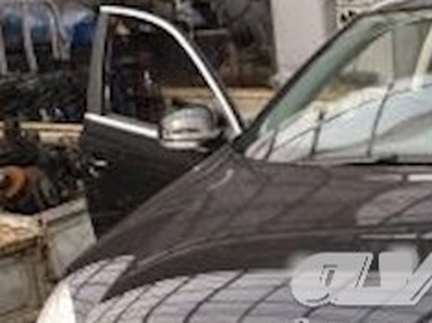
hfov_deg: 20.5
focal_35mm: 90
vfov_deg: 16.2
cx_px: 500
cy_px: 277
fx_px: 1123
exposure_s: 1/100
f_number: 2.8
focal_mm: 5.5
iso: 80
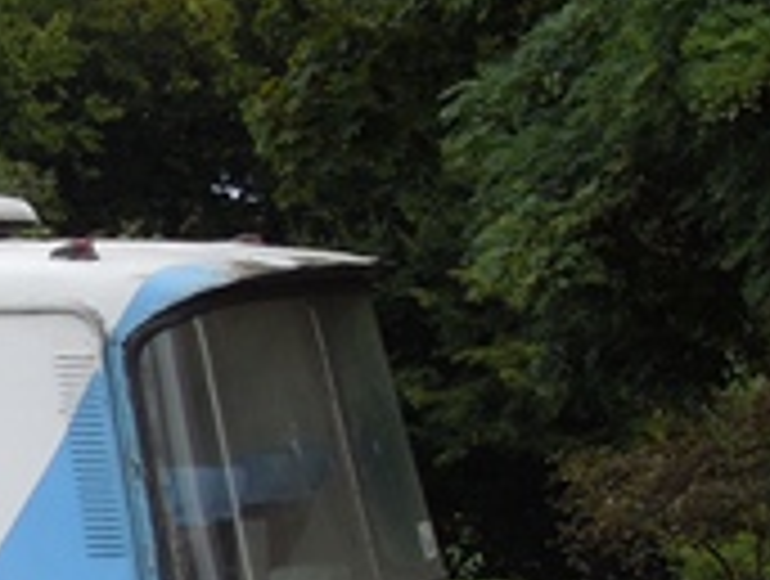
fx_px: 4993
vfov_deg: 6.6
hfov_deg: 8.3
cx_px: -883
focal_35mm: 224
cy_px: 724
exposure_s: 1/320
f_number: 4
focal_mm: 8.7
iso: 100
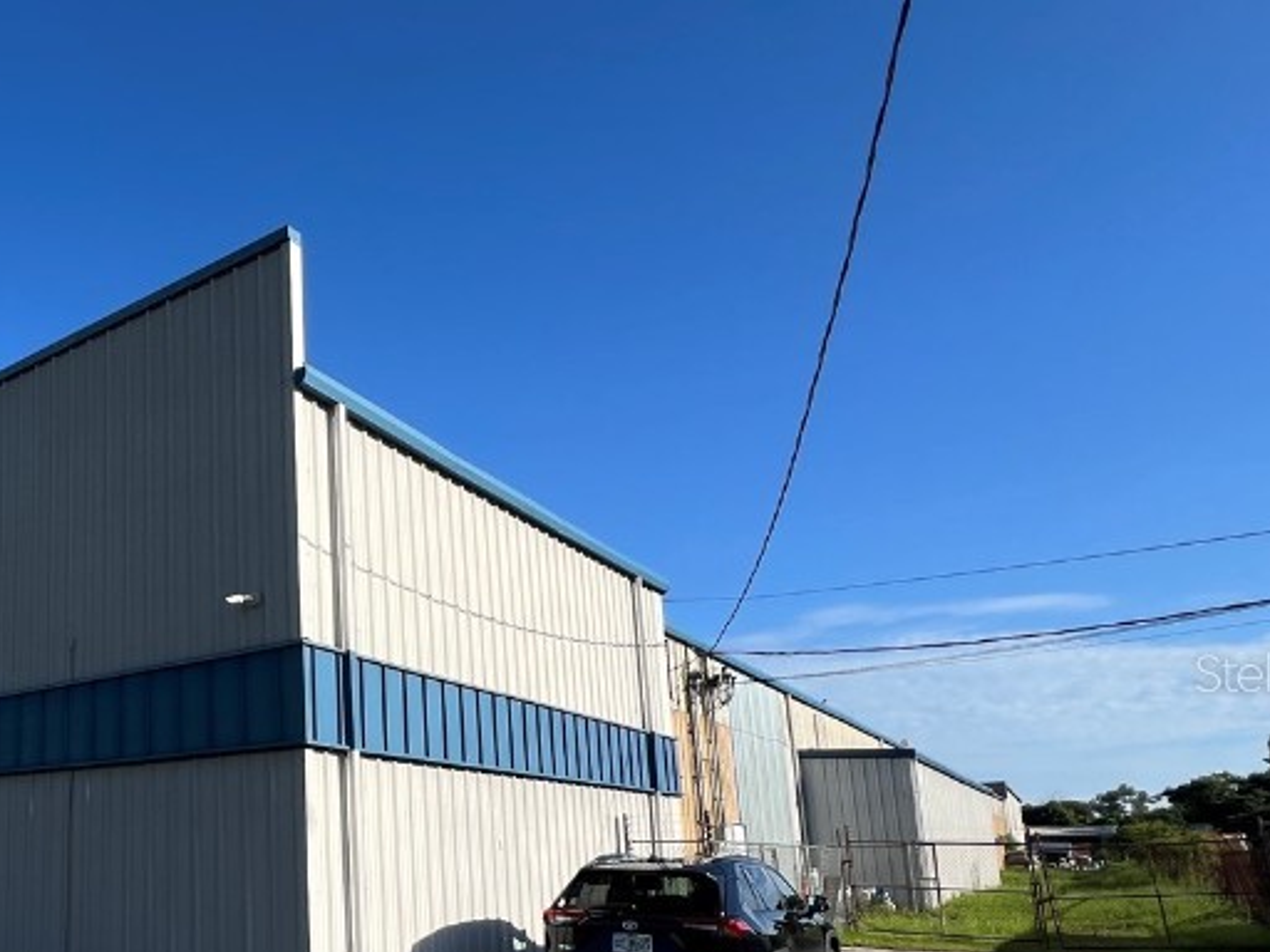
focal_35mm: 26
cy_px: 672
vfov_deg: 51.5
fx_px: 954
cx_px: 159
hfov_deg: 58.8
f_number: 1.8
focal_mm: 1.57
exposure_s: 1/1597
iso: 32
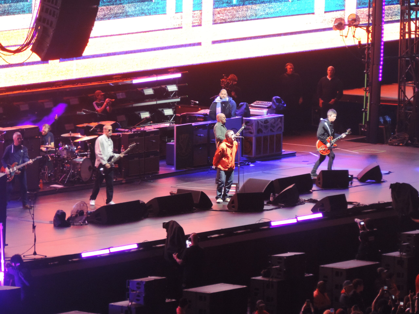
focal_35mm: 400
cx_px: 210
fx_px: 4842
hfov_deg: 5.0
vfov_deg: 3.7
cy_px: 157
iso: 800
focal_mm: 71.3
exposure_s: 1/20
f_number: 4.8
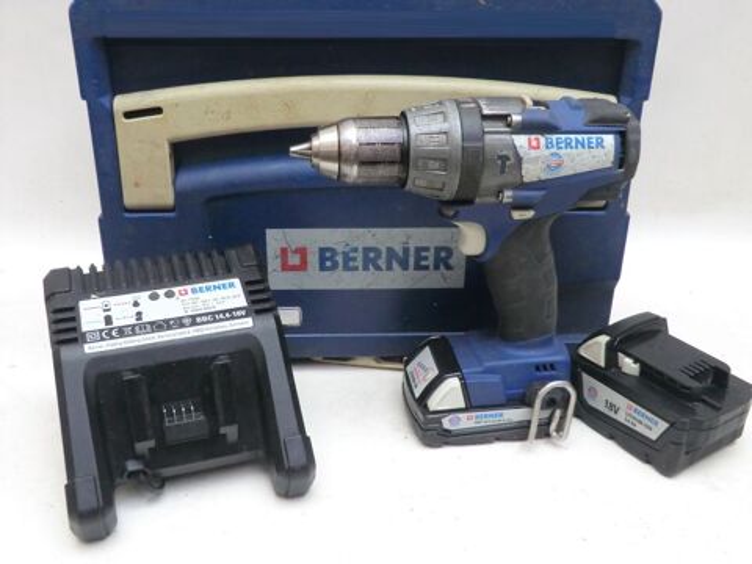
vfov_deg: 36.0
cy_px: 282
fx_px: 869
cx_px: 376
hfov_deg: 46.8
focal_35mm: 40
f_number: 3.8
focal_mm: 7.1
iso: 400
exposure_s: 1/60
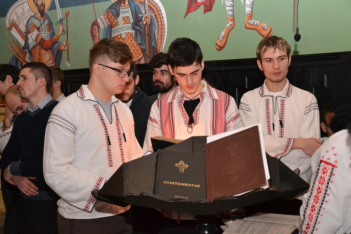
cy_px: 117
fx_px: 497
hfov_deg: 38.9
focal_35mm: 51
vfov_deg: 26.5
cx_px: 176
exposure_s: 1/25
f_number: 4.2
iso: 3200
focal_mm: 34
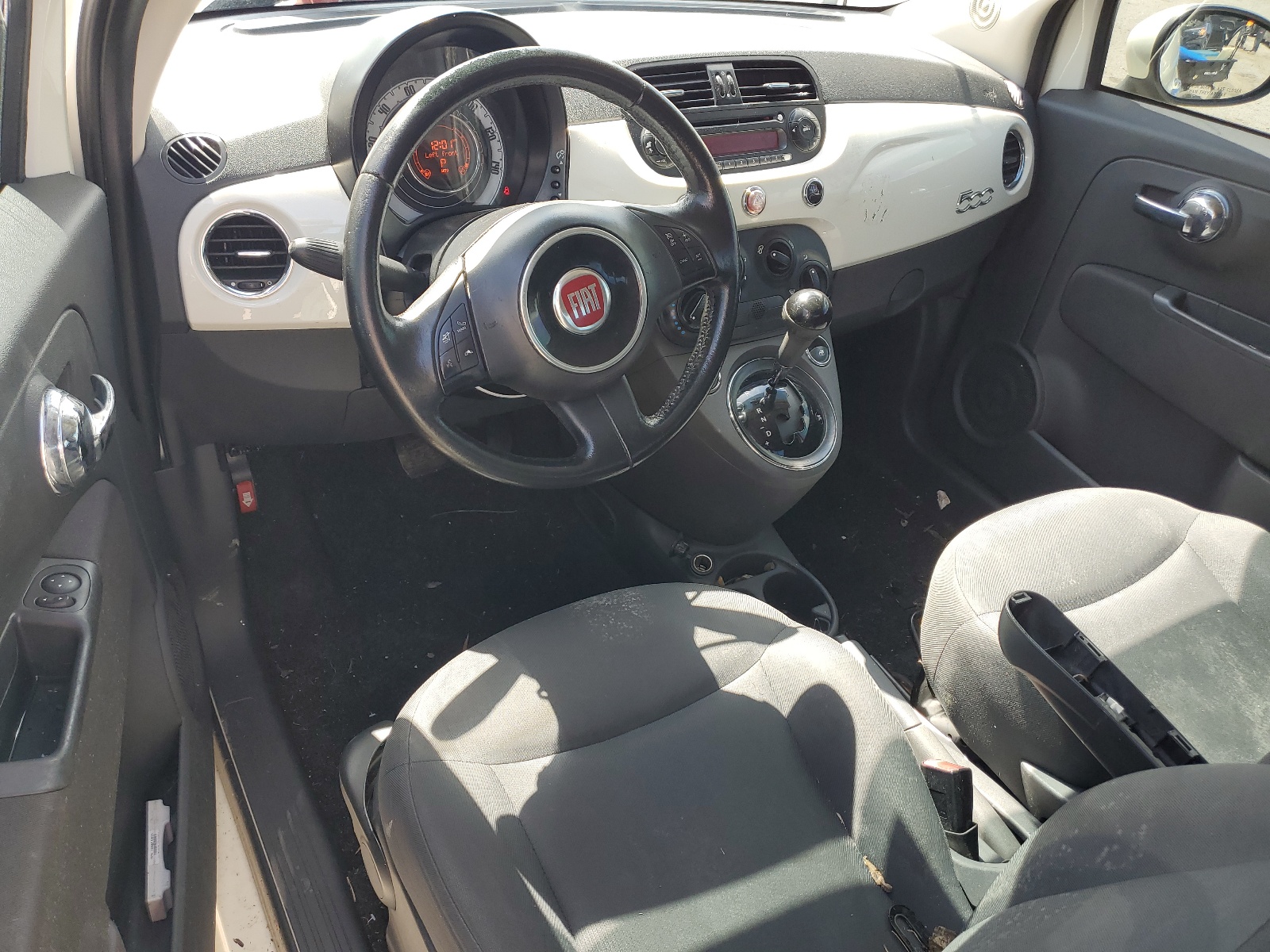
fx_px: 954
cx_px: 635
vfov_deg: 53.1
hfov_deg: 67.3
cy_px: 476
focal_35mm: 26
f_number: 1.5
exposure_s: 1/227
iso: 50
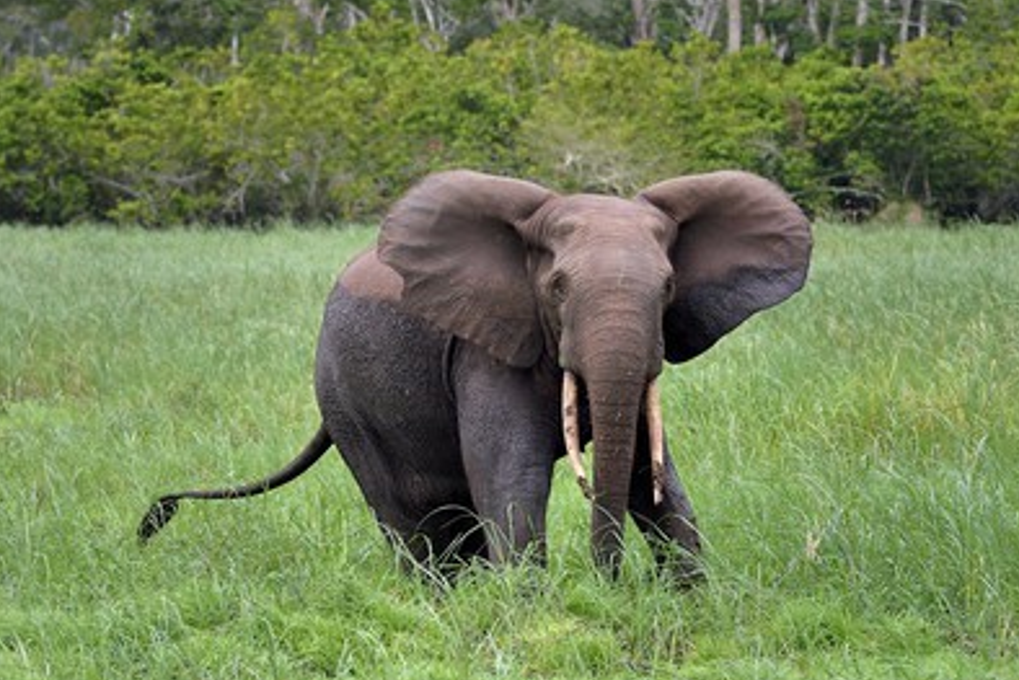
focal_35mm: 213
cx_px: 497
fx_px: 6031
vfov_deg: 6.5
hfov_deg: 9.7
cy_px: 336
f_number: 8
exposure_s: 1/320
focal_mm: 200
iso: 800
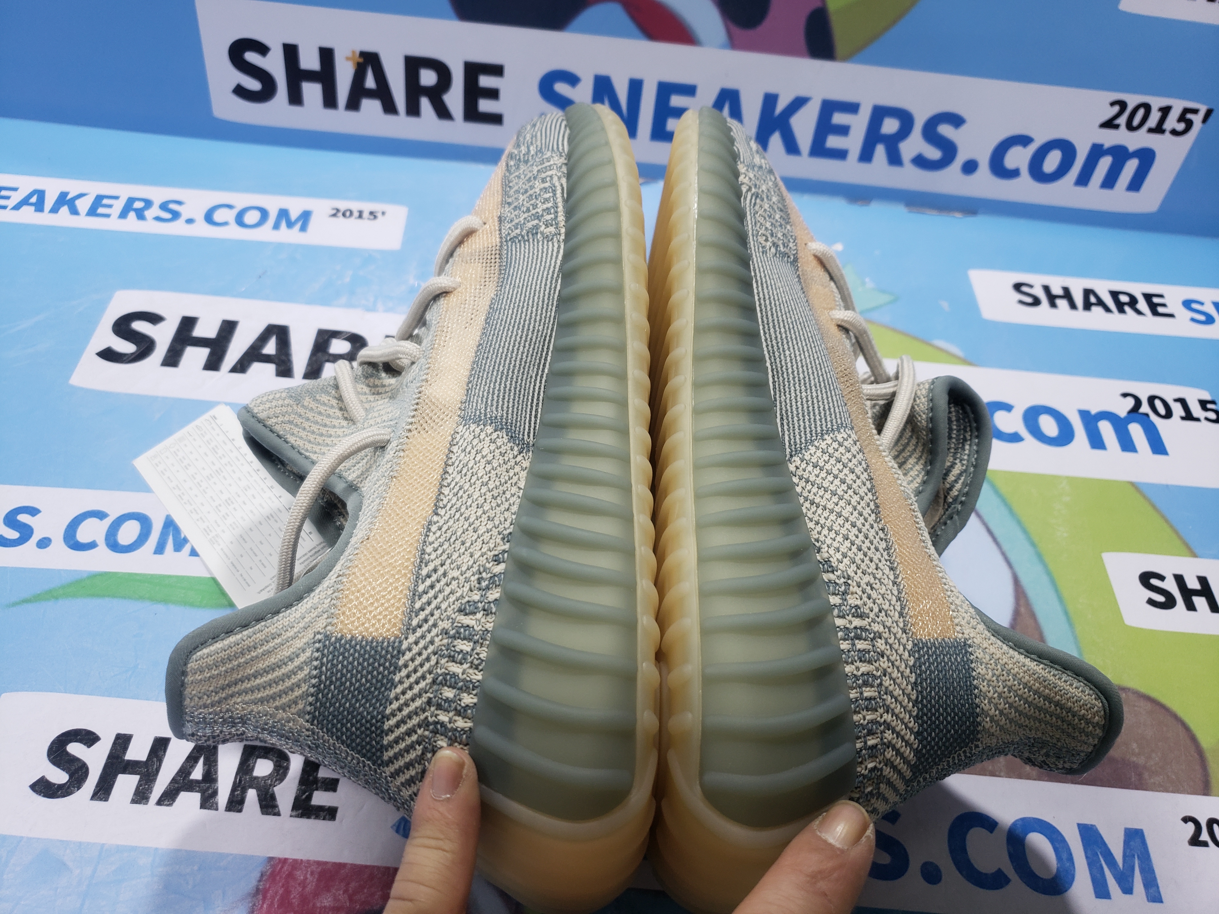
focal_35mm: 26
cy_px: 457
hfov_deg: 67.3
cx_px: 610
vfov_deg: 53.1
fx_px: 916
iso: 100
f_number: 1.5
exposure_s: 1/100
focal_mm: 4.3
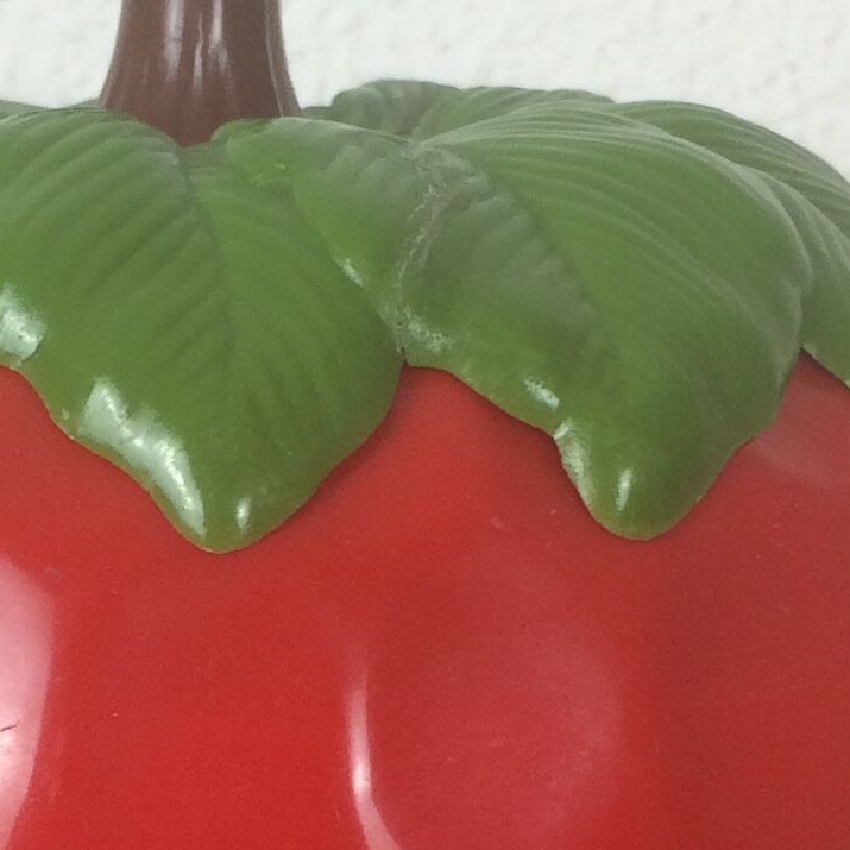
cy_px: 856
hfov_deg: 14.8
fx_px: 3250
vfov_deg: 14.6
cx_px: 128
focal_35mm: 117
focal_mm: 4.15
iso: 40
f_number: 2.2
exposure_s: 1/50
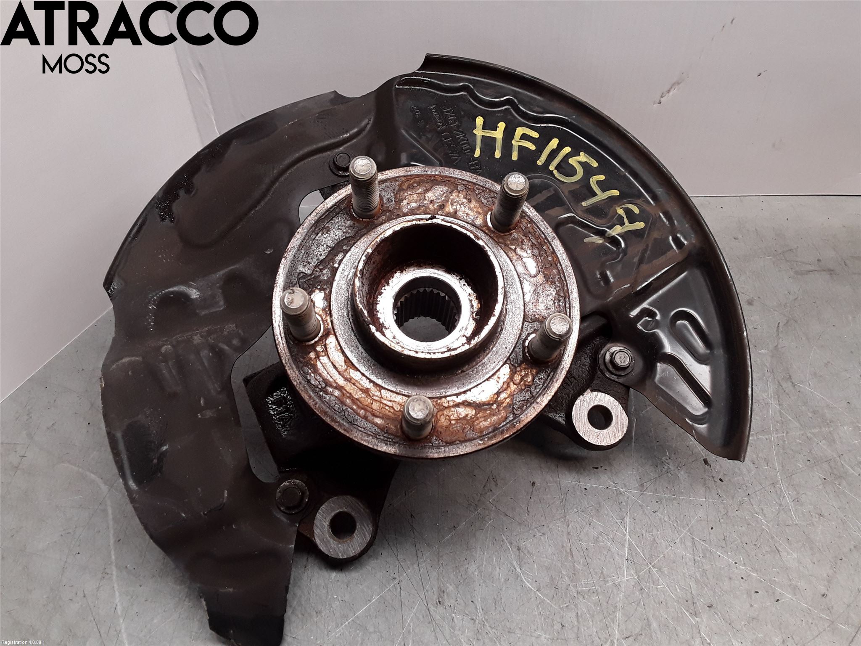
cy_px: 323
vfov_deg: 49.7
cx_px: 430
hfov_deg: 63.4
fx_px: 696
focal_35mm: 28
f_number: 1.9
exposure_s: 1/100
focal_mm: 2.91
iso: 64
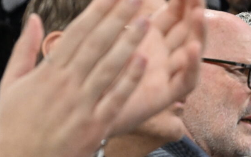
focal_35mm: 245
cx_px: 361
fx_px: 1676
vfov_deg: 5.3
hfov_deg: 8.4
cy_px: 194
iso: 3200
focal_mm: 52
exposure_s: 1/1000
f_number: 4.5
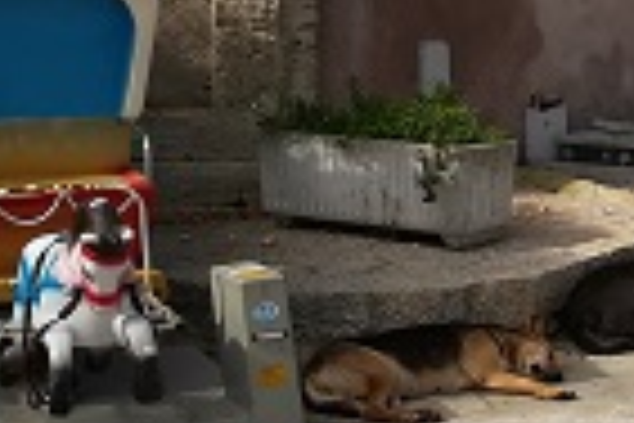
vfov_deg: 14.2
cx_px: 751
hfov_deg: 20.0
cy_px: 331
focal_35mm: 96
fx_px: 1691
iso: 50
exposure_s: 1/1252
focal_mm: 3.83
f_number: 2.2
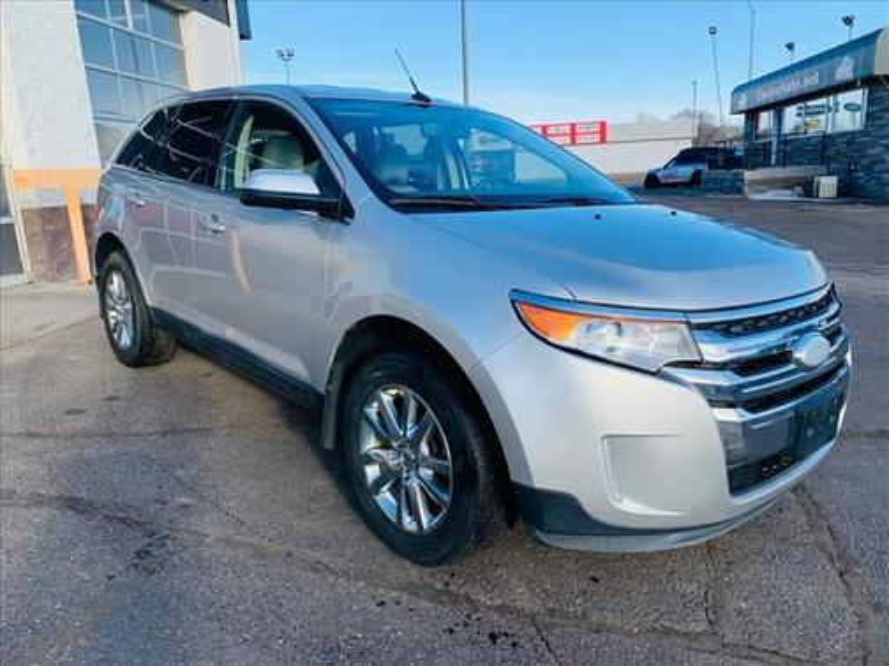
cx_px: 444
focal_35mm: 26
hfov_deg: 67.3
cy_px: 333
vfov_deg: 53.1
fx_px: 668
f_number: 1.8
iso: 25
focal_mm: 4.25
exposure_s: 1/737
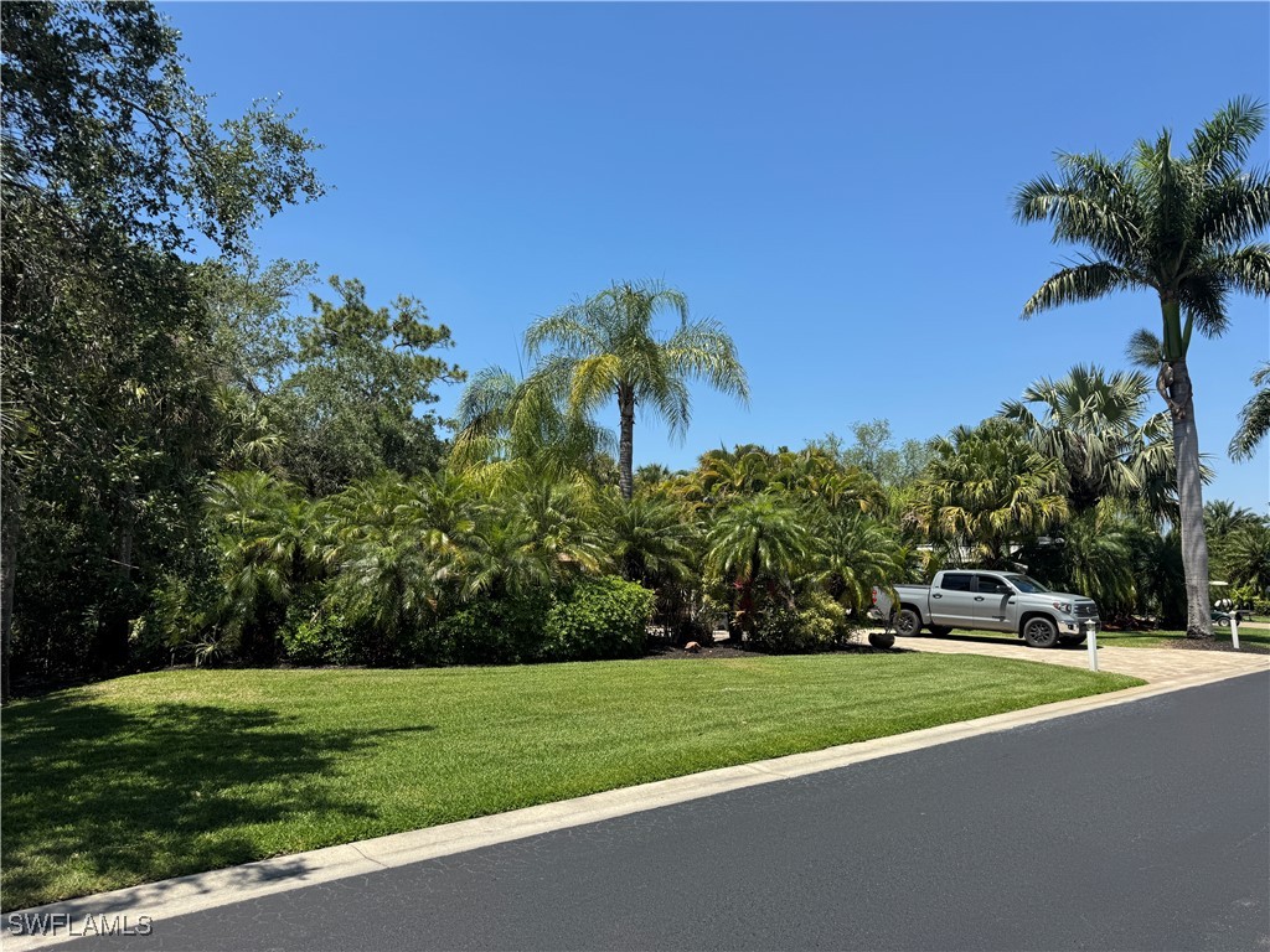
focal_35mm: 24
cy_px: 476
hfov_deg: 71.6
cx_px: 635
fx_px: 881
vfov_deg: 56.8
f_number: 1.78
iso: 80
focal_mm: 6.76
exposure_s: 1/3597
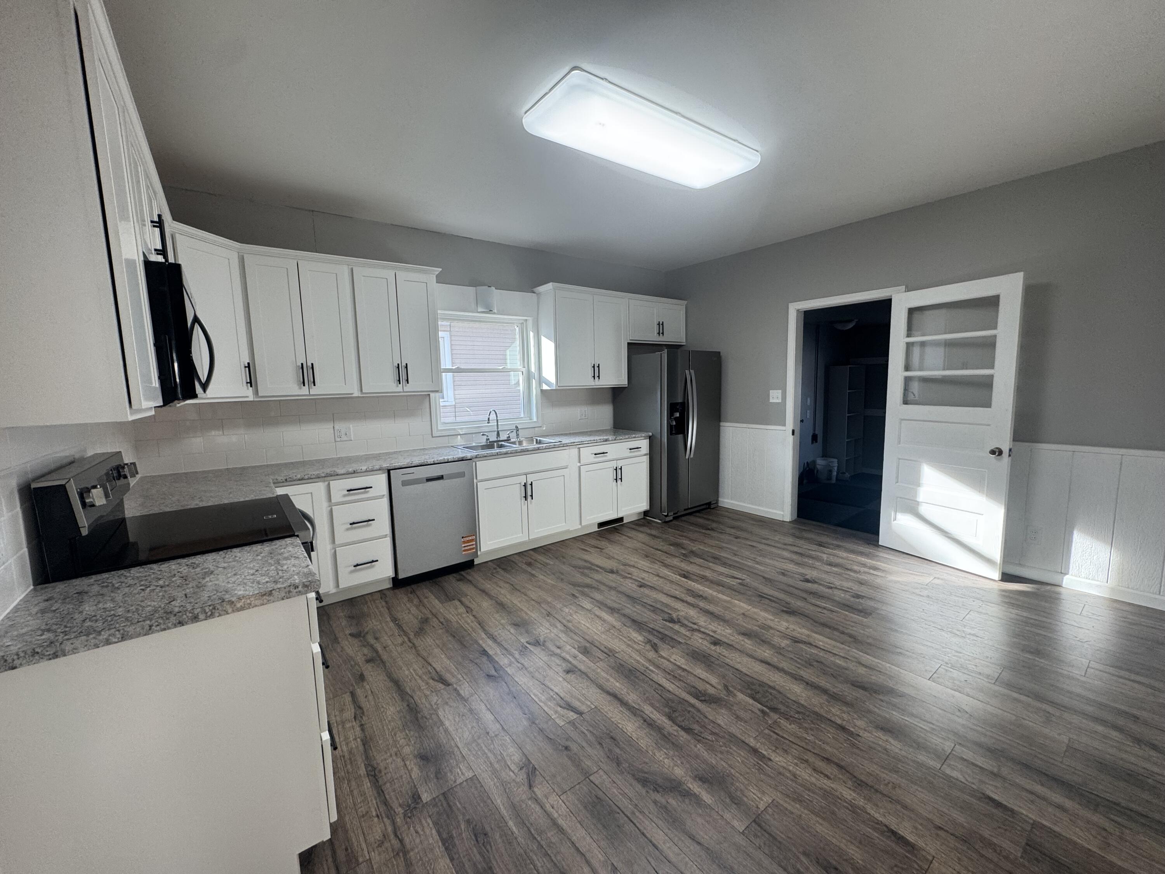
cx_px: 582
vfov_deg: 85.7
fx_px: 471
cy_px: 437
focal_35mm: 14
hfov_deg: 102.1
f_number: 2.2
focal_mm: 2.22
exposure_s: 1/120
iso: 125
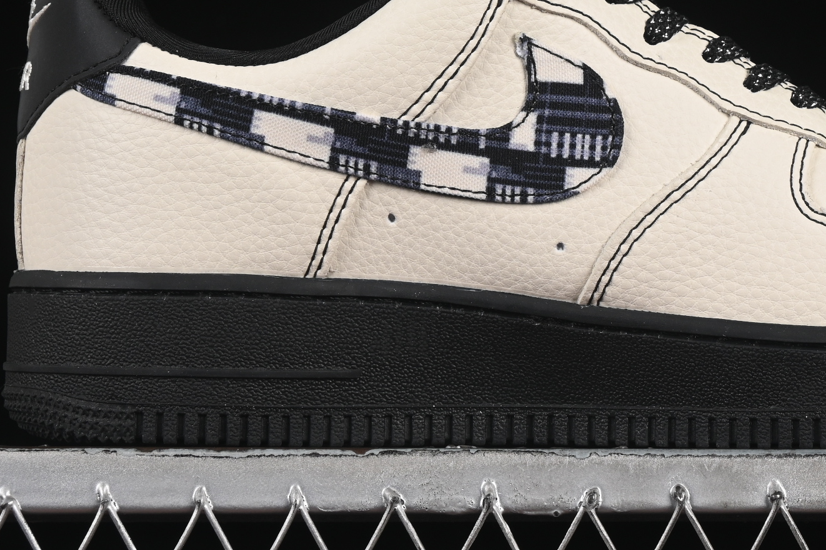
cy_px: 87
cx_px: 591
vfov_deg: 8.7
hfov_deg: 13.0
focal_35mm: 158
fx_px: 3625
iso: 160
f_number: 8
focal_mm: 50
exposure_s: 1/60
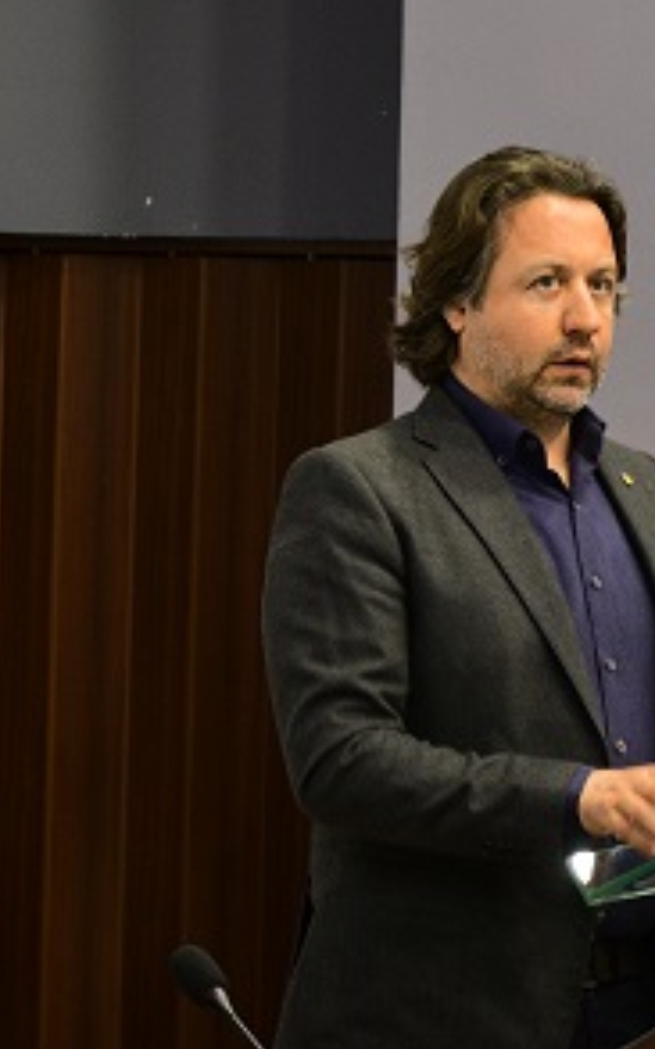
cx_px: 322
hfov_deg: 6.9
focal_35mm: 189
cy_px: 465
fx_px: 5401
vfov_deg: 11.1
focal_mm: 66
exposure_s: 1/15
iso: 1250
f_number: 4
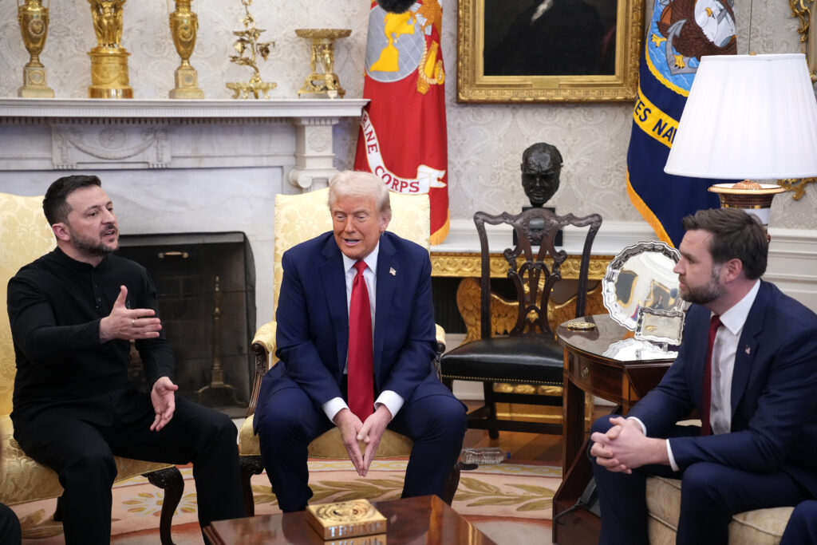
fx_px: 1339
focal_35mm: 59
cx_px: 408
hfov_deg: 33.9
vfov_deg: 23.0
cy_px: 272
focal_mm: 59
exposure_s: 1/800
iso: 4000
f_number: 2.8
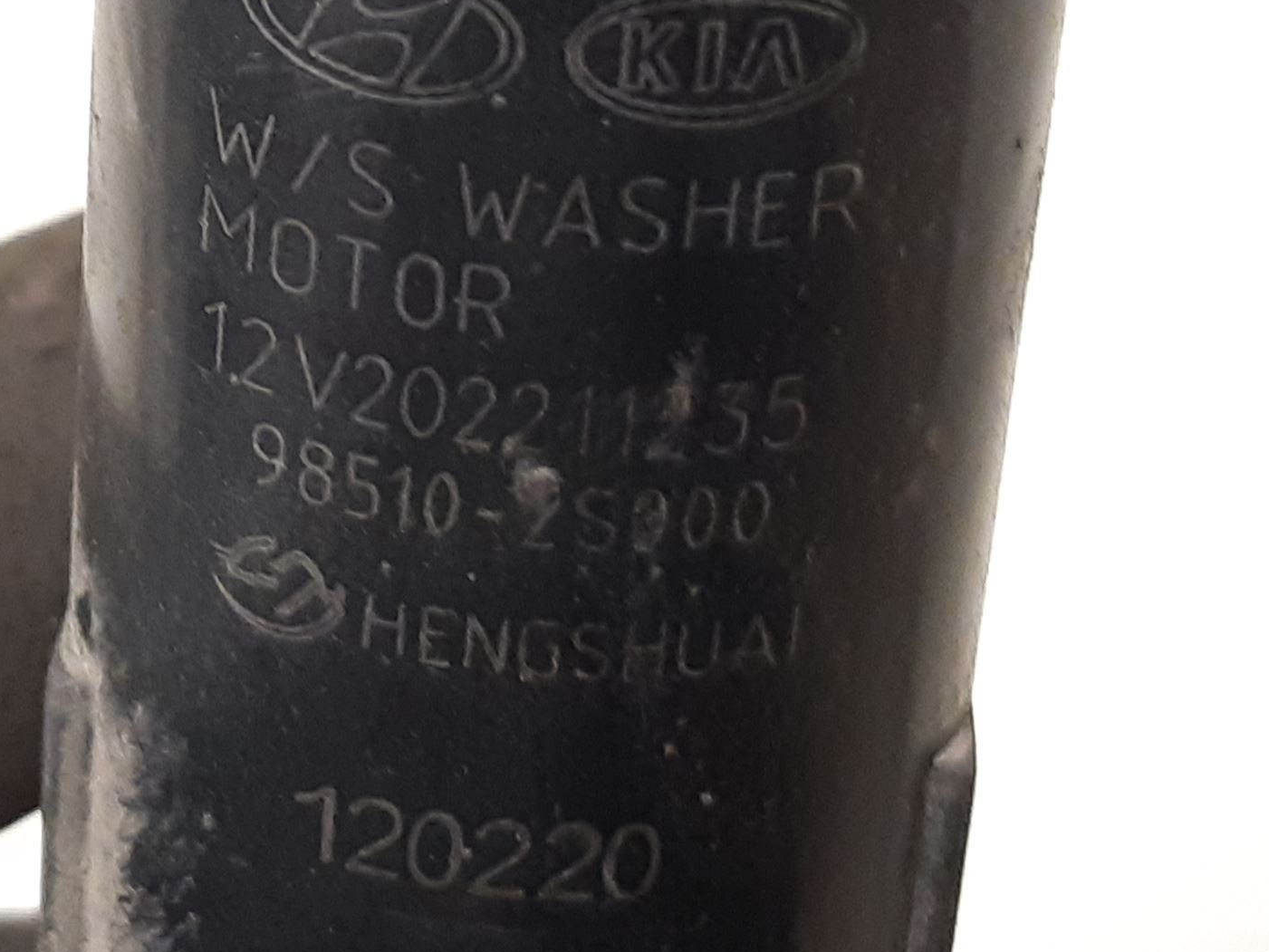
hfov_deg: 47.7
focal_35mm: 38
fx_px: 1393
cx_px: 374
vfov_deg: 37.7
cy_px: 442
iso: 250
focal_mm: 3.93
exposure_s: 1/25
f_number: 1.7
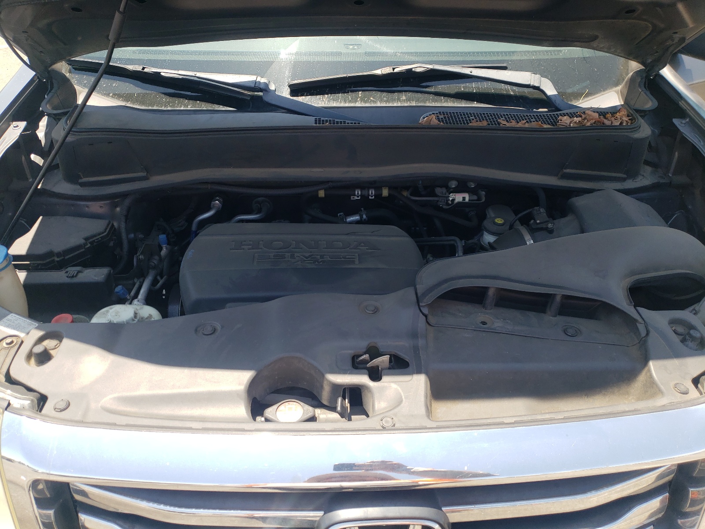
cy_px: 264
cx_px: 352
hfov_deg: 67.3
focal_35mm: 26
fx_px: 530
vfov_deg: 53.1
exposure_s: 1/769
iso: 50
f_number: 1.5
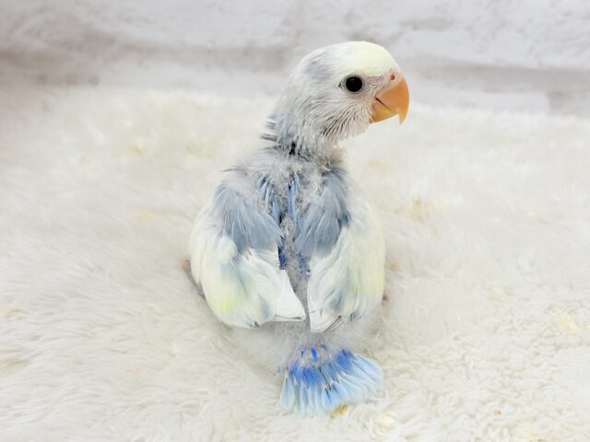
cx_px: 295
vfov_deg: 28.0
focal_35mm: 52
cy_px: 221
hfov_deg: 36.8
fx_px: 886
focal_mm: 5.96
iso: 32
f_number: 1.6
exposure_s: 1/50
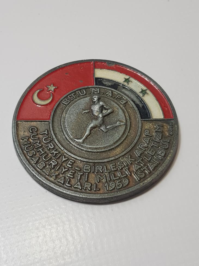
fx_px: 199
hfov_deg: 53.1
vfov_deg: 67.3
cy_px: 133
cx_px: 100
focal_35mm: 26
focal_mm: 4.3
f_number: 1.7
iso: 50
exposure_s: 1/100
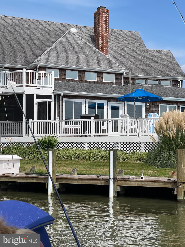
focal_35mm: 64
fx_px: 456
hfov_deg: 22.9
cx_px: 92
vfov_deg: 30.3
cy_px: 124
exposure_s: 1/2481
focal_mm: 7.5
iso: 32
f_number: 2.2
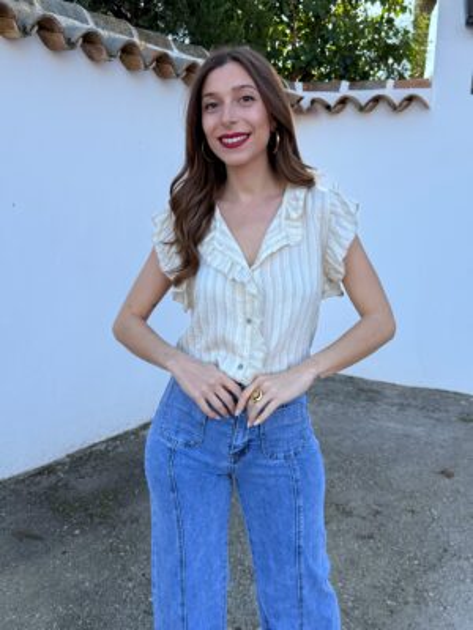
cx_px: 236
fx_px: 437
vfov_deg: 71.6
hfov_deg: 56.8
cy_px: 315
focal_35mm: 24
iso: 100
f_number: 1.78
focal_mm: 6.76
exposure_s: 1/878
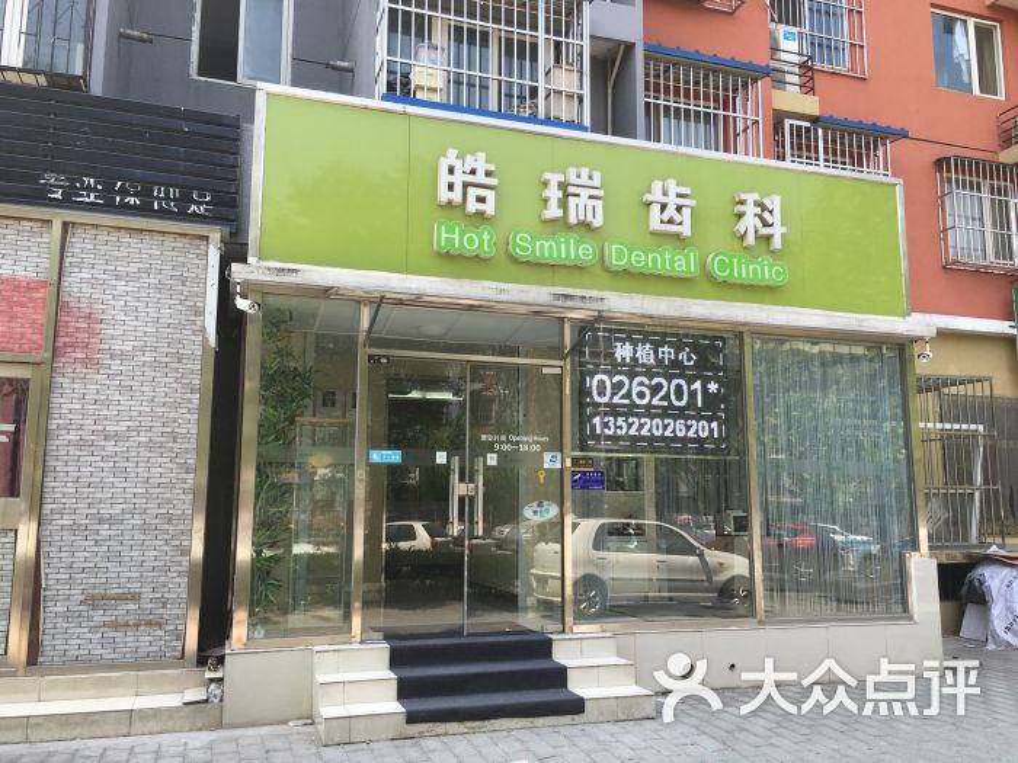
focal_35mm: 29
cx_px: 509
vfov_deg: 48.2
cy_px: 382
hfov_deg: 61.7
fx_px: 853
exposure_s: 1/386
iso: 25
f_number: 2.2
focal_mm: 4.15
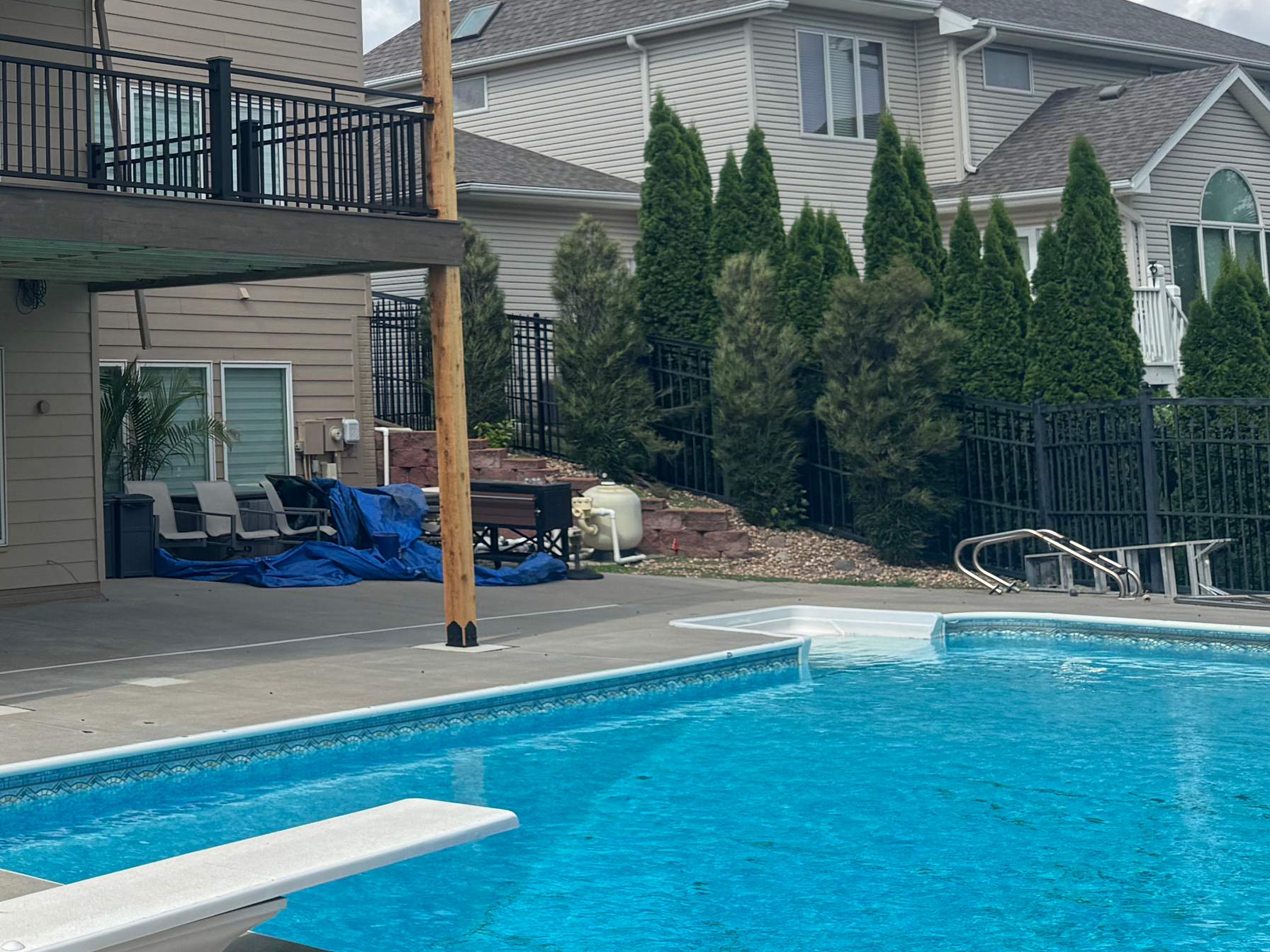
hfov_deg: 32.0
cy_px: 208
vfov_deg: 26.6
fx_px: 1981
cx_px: -74
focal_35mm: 54
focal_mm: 6.76
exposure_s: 1/3247
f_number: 1.78
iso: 80
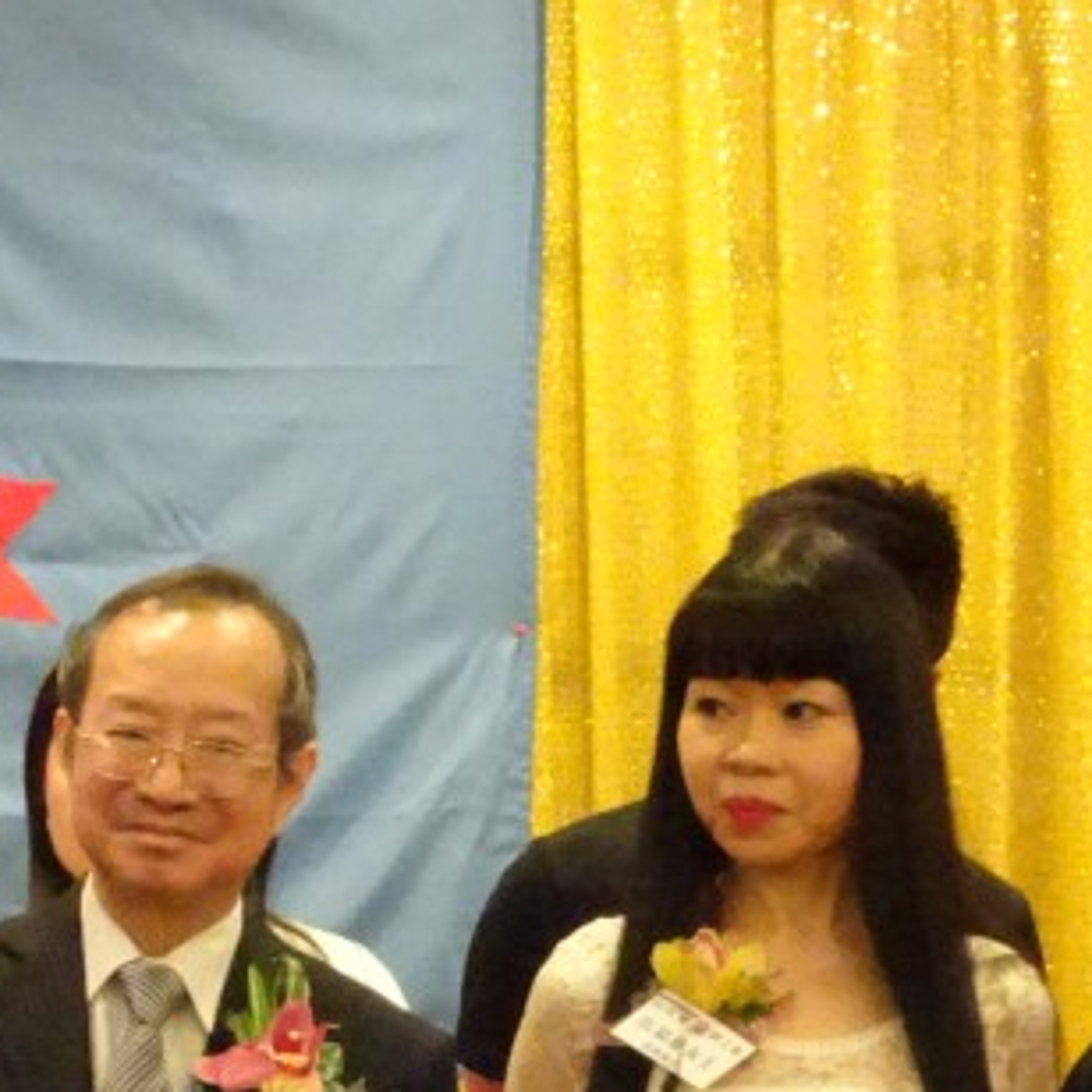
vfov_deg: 9.3
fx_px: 6710
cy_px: 957
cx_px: -394
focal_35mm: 188
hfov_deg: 9.1
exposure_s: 1/50
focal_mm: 10.95
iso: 3200
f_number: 5.6
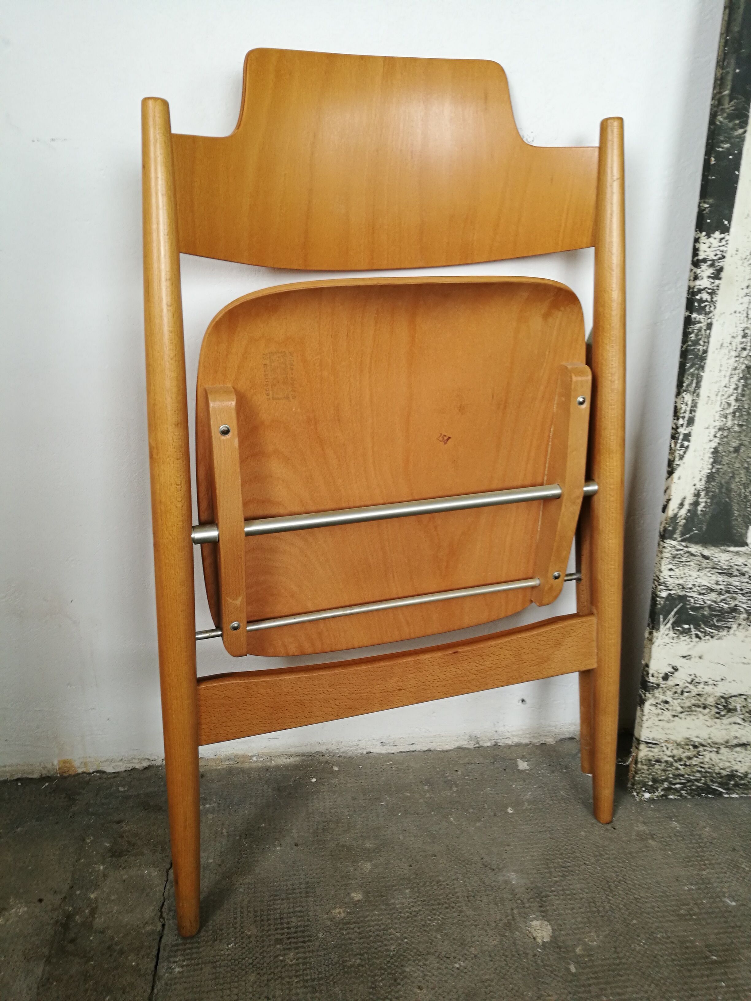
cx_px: 376
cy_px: 500
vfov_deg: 65.3
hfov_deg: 51.4
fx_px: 781
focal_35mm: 27
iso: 80
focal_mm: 4.5
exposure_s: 1/50
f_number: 2.2
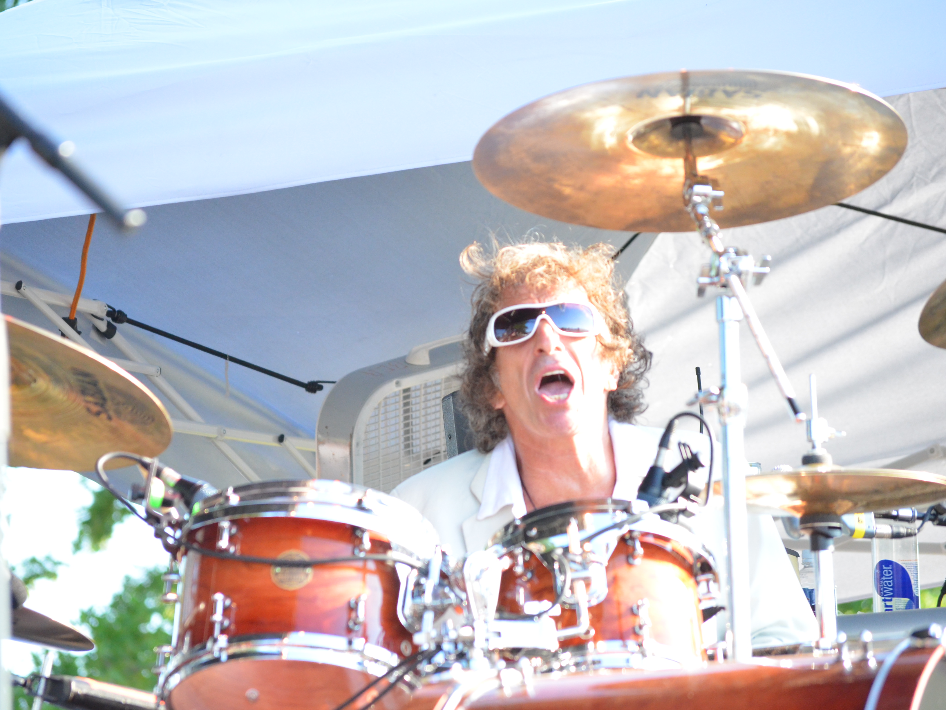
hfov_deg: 8.4
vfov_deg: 6.3
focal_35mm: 237
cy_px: 355
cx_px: 434
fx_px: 6465
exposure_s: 1/500
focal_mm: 145
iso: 1600
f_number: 5
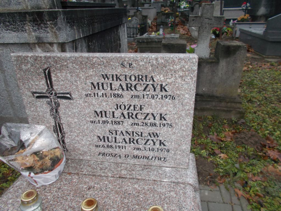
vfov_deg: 53.1
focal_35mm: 26
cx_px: 140
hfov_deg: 67.3
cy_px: 106
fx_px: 211
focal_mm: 4.6
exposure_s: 1/25
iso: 200
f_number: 3.2
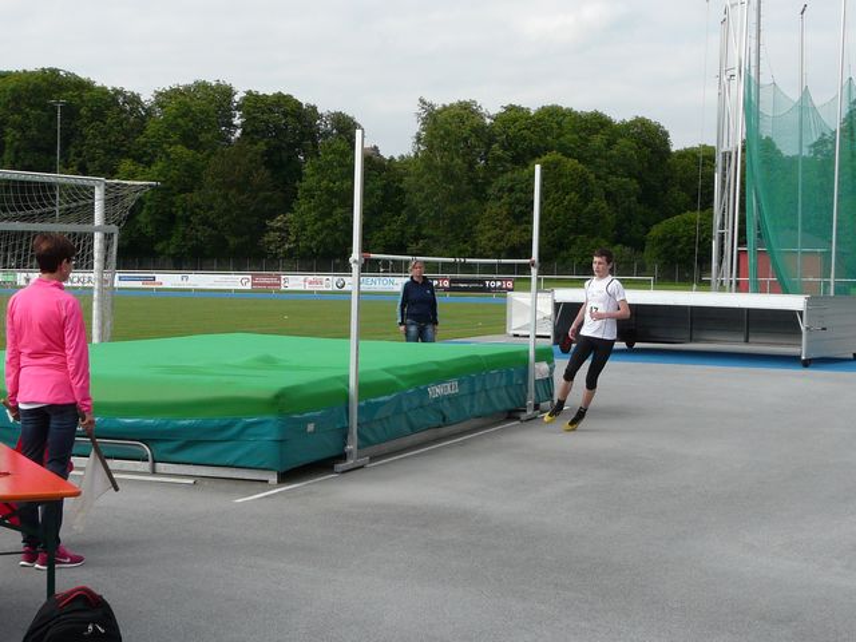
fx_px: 1459
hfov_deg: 32.7
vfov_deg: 24.8
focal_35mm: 59
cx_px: 428
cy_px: 321
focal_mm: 6.1
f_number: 4
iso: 100
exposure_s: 1/500
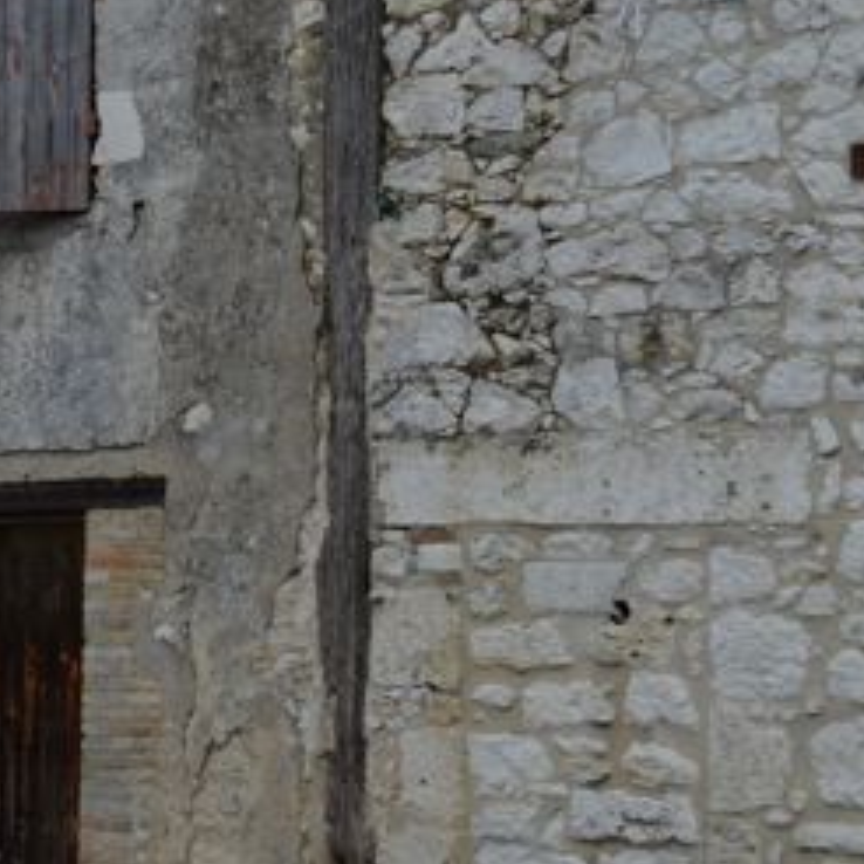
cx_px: 111
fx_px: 3197
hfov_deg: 15.2
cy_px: 397
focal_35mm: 113
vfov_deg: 15.4
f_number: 5.6
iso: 110
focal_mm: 31
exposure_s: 1/125
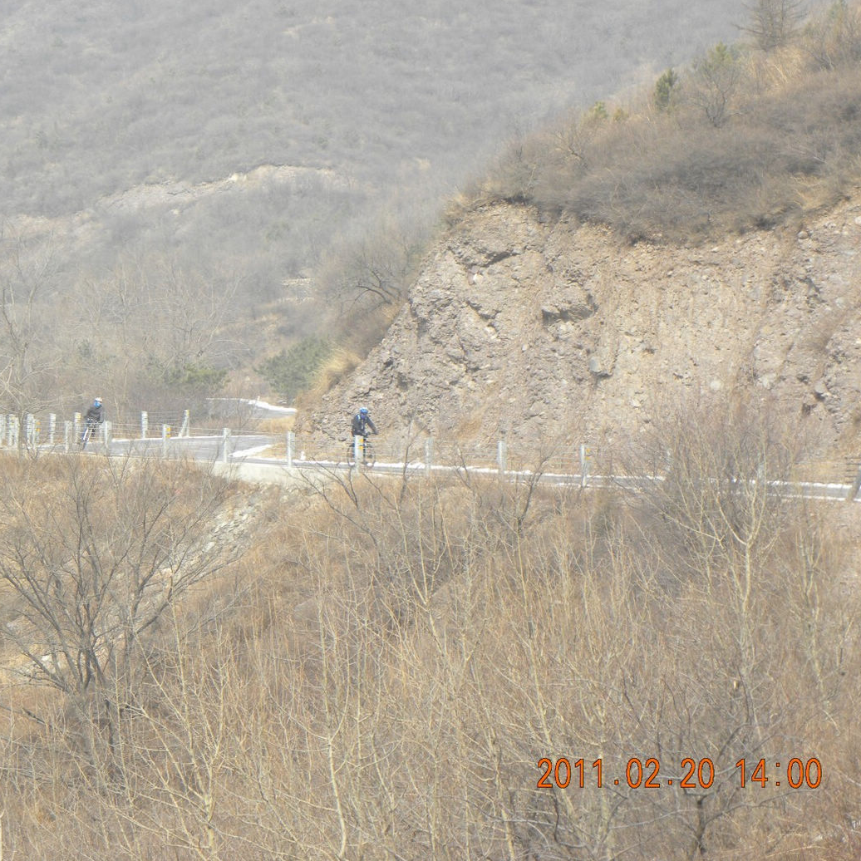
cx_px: 314
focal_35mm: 192
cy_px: 430
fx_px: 5403
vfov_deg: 9.1
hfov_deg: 9.1
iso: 64
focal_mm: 28.8
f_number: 4.5
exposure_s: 1/169
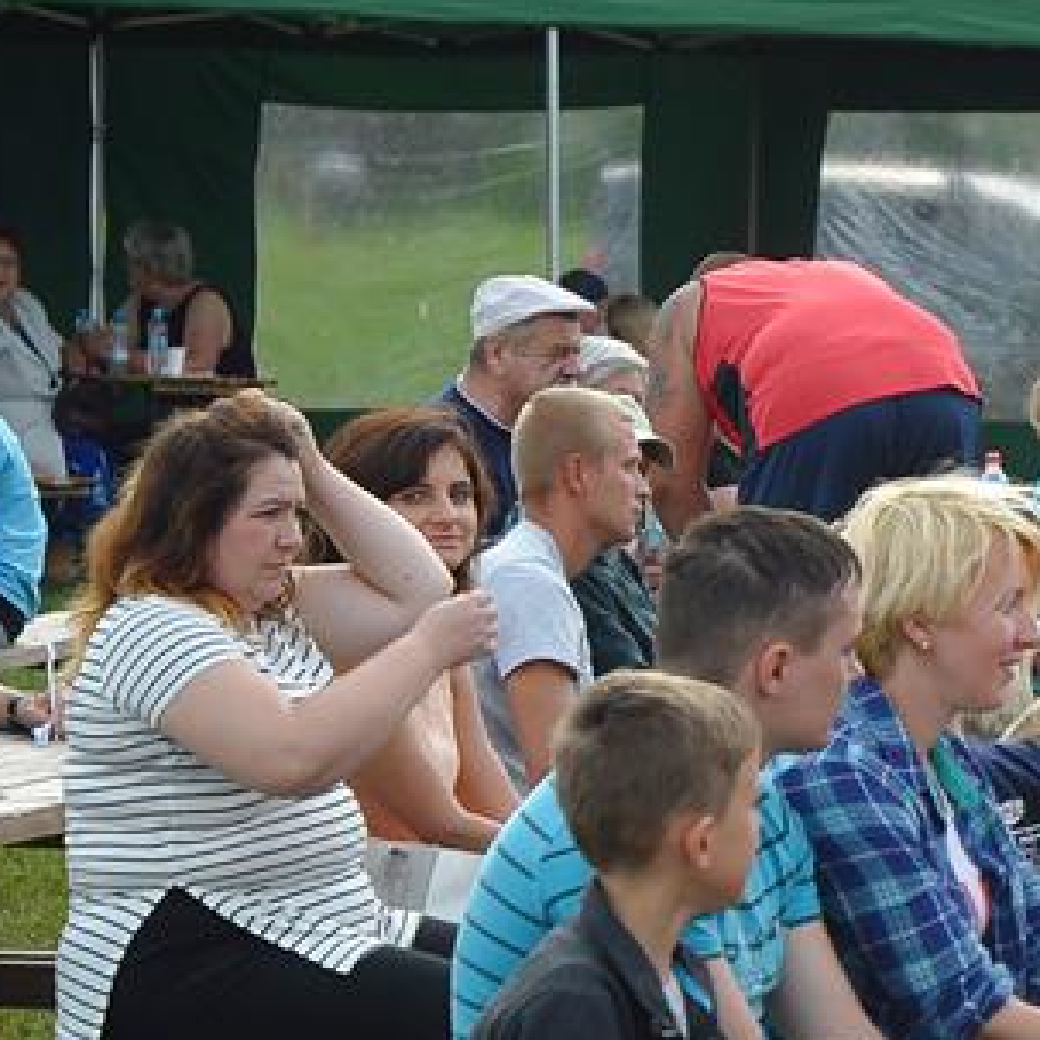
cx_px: 1407
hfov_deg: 8.6
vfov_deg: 8.7
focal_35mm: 200
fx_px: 6798
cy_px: 839
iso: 400
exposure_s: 1/400
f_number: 5
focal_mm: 56
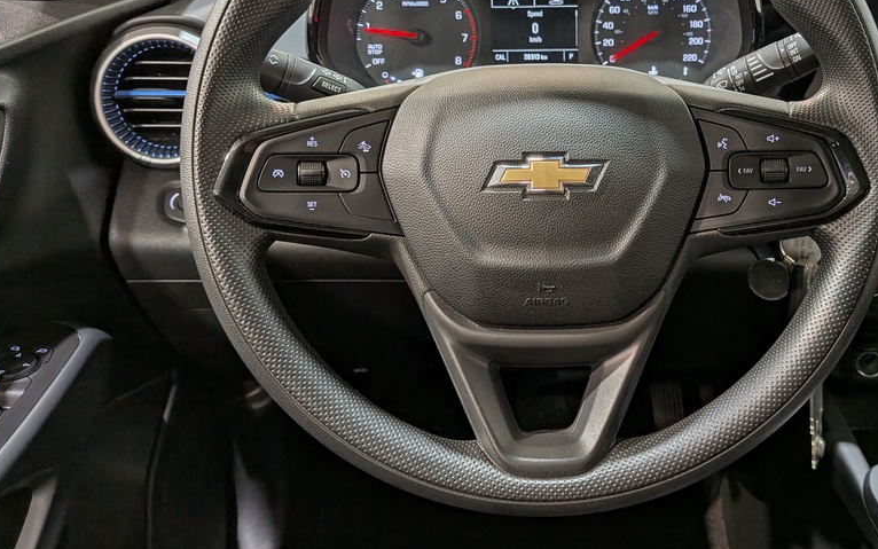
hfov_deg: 56.2
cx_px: 536
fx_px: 814
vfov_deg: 36.8
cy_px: 178
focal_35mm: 34
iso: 158
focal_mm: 4.53
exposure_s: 1/100
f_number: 1.7
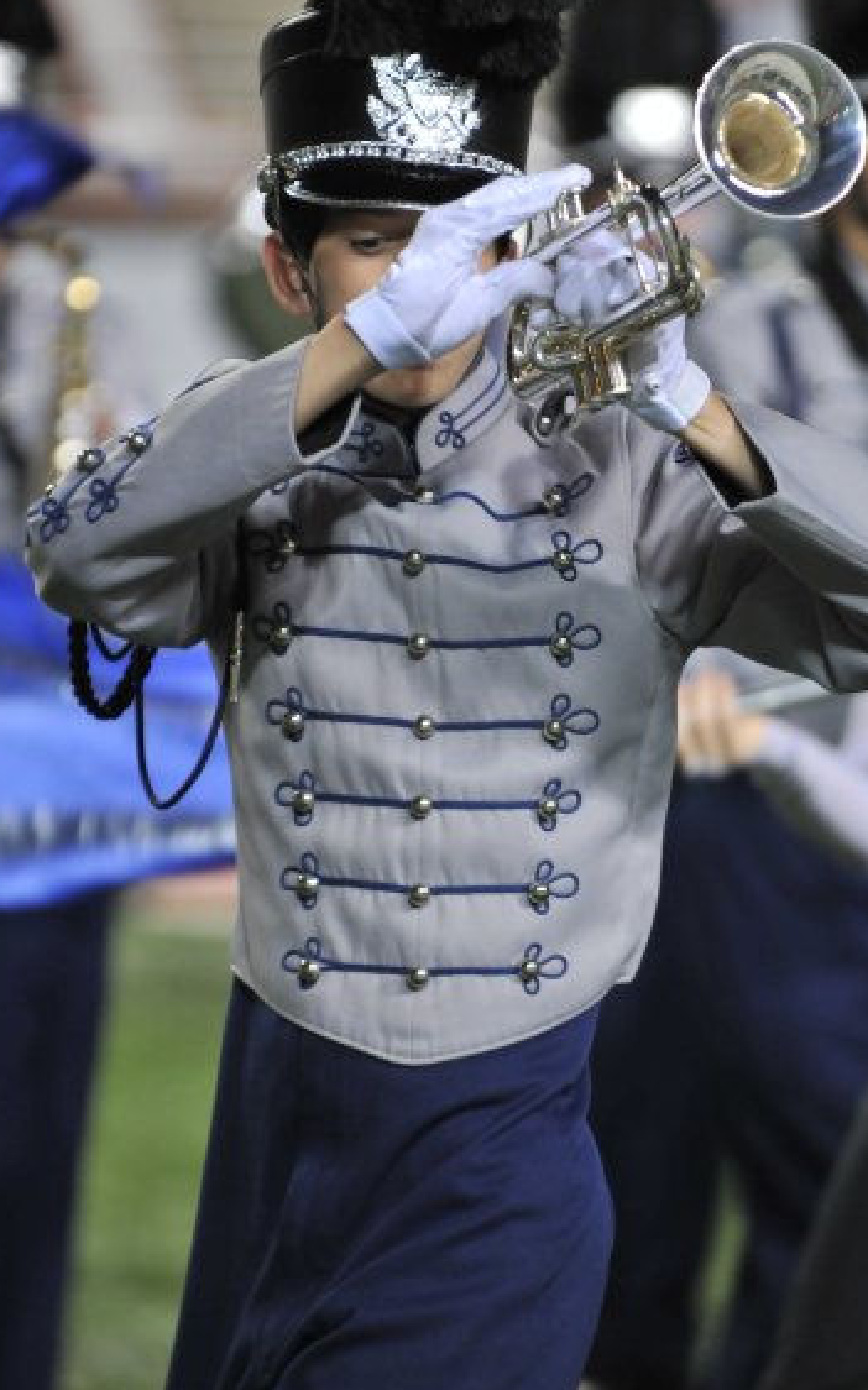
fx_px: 12345
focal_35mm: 326
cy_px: 715
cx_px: 422
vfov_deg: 6.4
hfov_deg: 4.0
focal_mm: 200
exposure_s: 1/200
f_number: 2.8
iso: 800
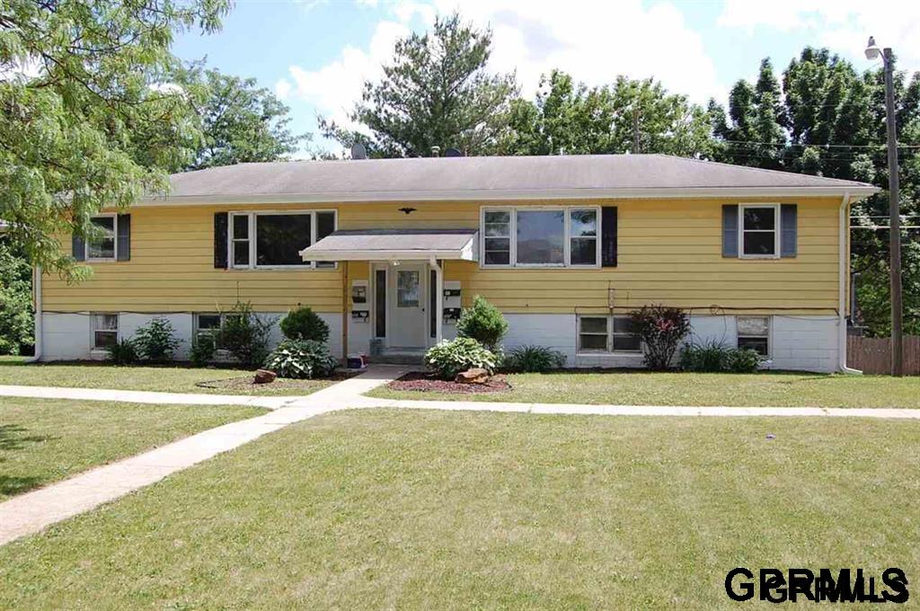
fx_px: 766
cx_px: 460
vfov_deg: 43.5
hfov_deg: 62.0
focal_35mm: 30
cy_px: 306
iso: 200
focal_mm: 20
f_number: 8
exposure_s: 1/320
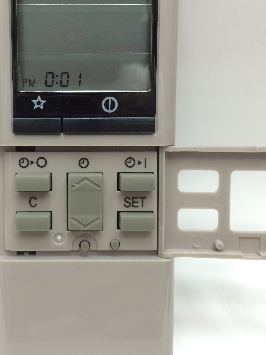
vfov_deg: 46.6
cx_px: 87
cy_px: 150
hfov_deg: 35.6
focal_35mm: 40
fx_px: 410
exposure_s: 1/33
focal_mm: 4.15
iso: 125
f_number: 2.2
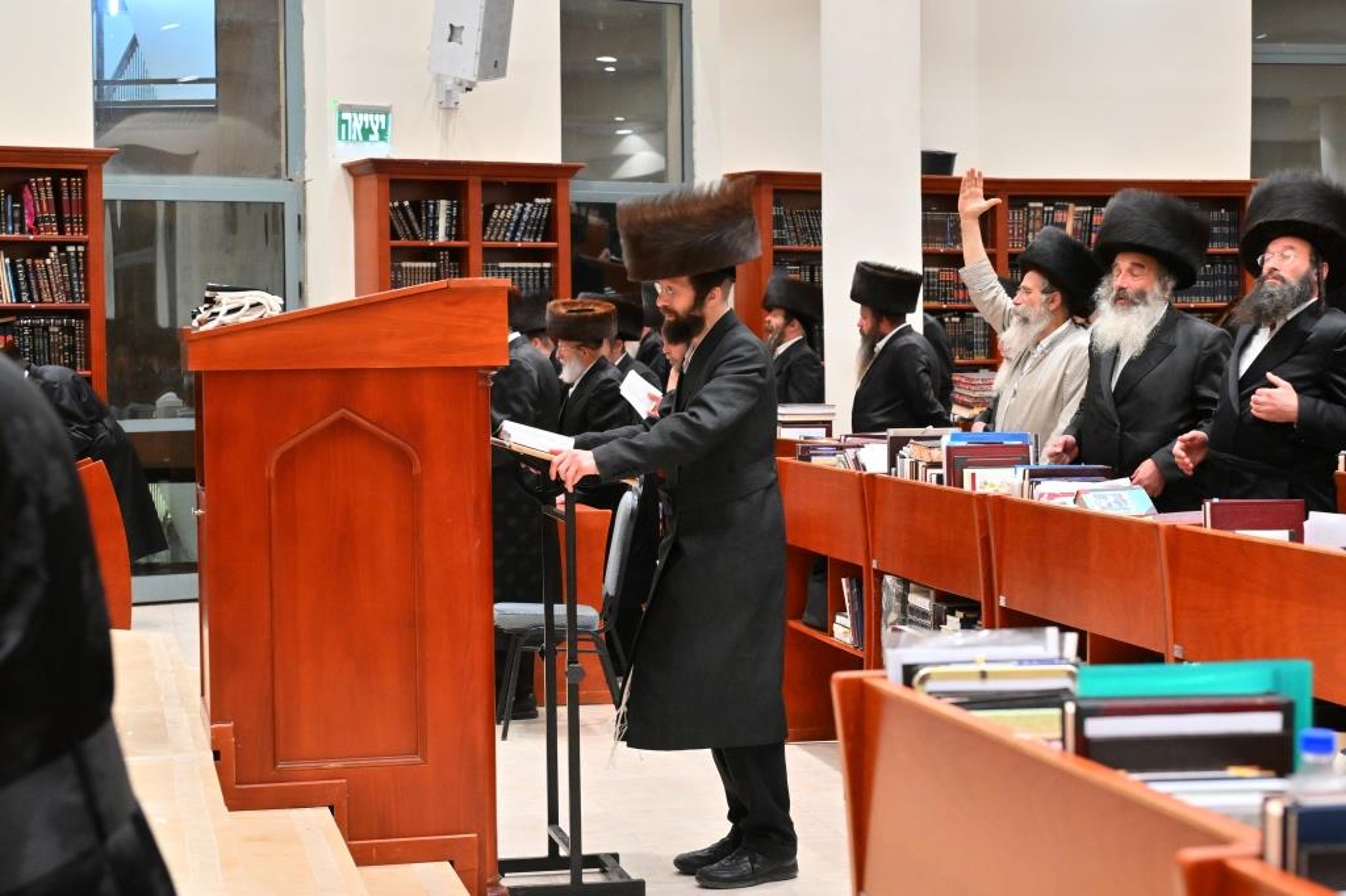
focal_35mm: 64
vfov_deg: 21.2
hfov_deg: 31.4
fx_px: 2392
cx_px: 673
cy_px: 448
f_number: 4
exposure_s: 1/200
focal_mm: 43
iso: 1600
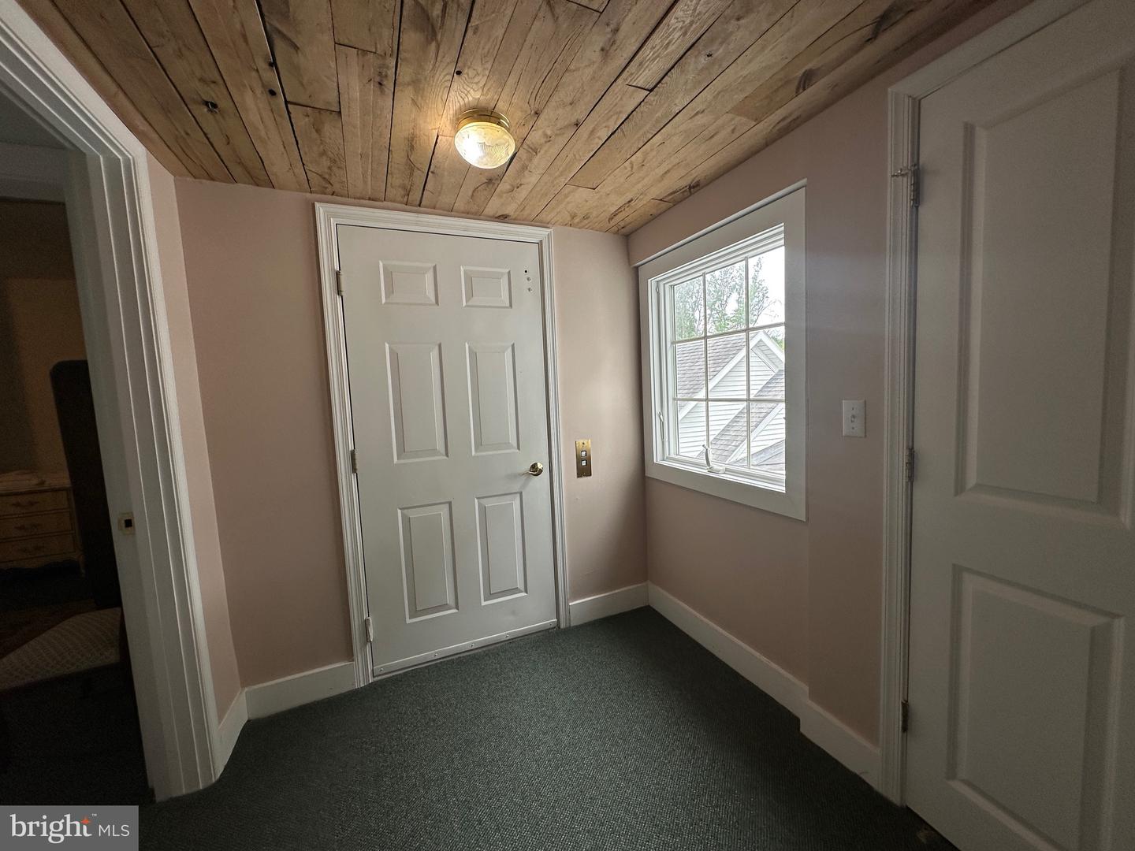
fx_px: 459
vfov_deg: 85.7
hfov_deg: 102.1
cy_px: 426
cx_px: 568
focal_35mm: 14
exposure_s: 1/120
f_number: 2.2
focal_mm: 2.22
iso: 50
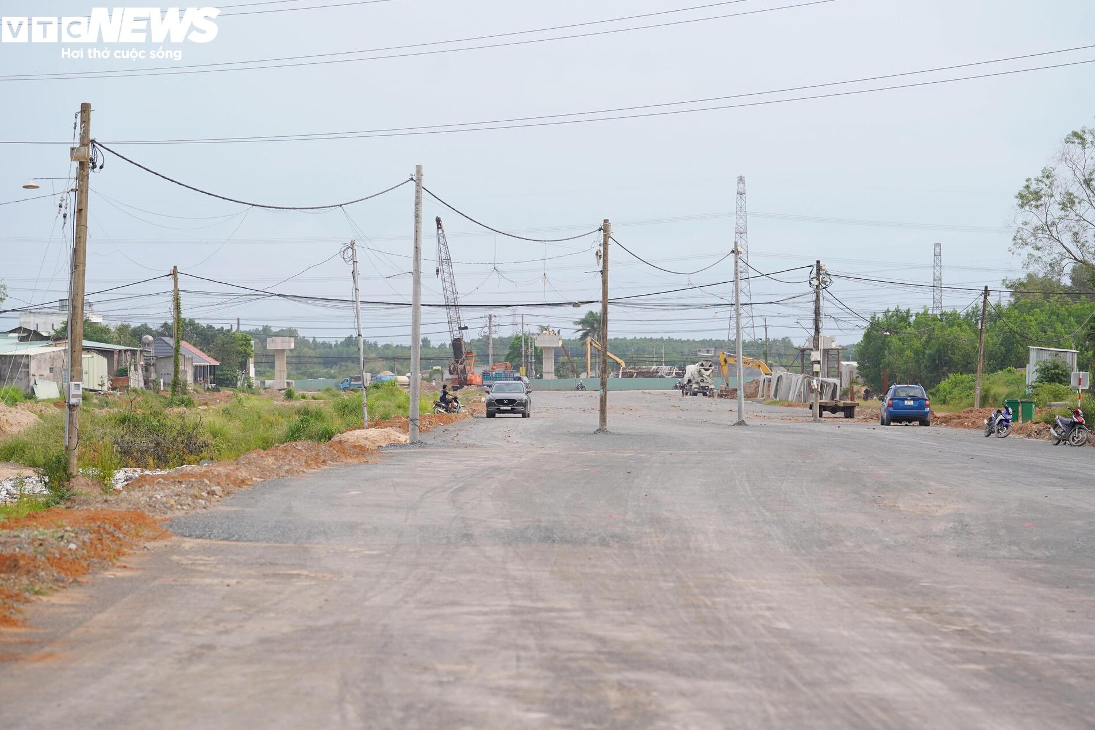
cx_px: 544
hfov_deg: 16.5
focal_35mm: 124
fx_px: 3771
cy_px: 365
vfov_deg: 11.1
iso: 500
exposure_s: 1/1600
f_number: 4
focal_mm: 123
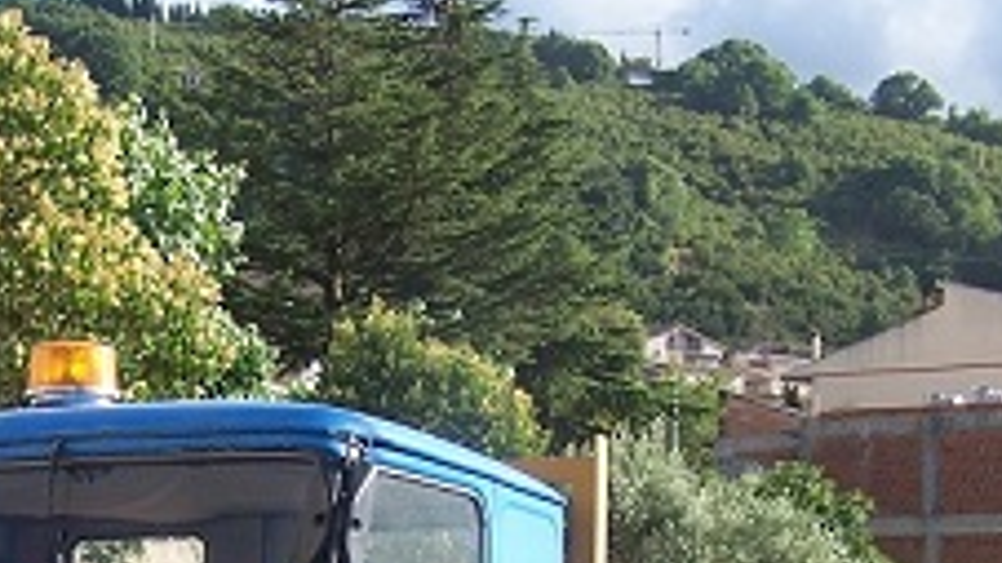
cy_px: 714
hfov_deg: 24.1
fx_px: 2338
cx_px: 315
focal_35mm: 88
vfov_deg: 13.3
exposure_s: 1/500
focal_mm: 6.3
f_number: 2.8
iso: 80
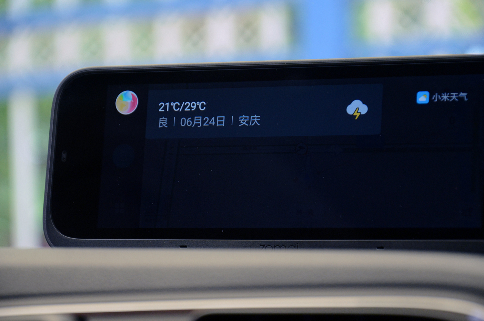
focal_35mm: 158
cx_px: 242
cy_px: 160
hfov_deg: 13.1
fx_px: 2113
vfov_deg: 8.7
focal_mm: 105
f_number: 5.6
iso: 1000
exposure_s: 1/125
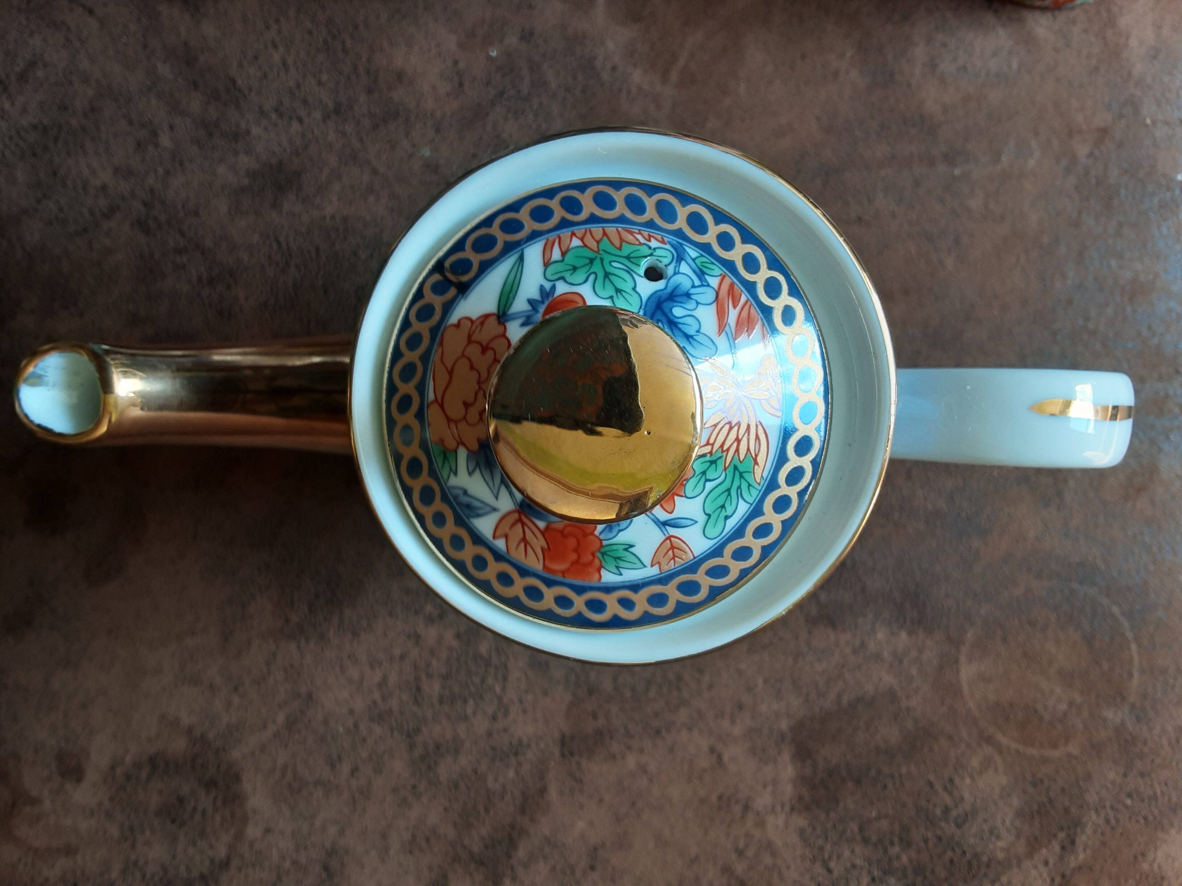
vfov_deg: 49.7
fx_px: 956
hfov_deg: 63.4
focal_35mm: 28
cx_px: 591
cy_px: 443
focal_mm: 2.9
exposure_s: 1/50
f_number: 1.9
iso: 50
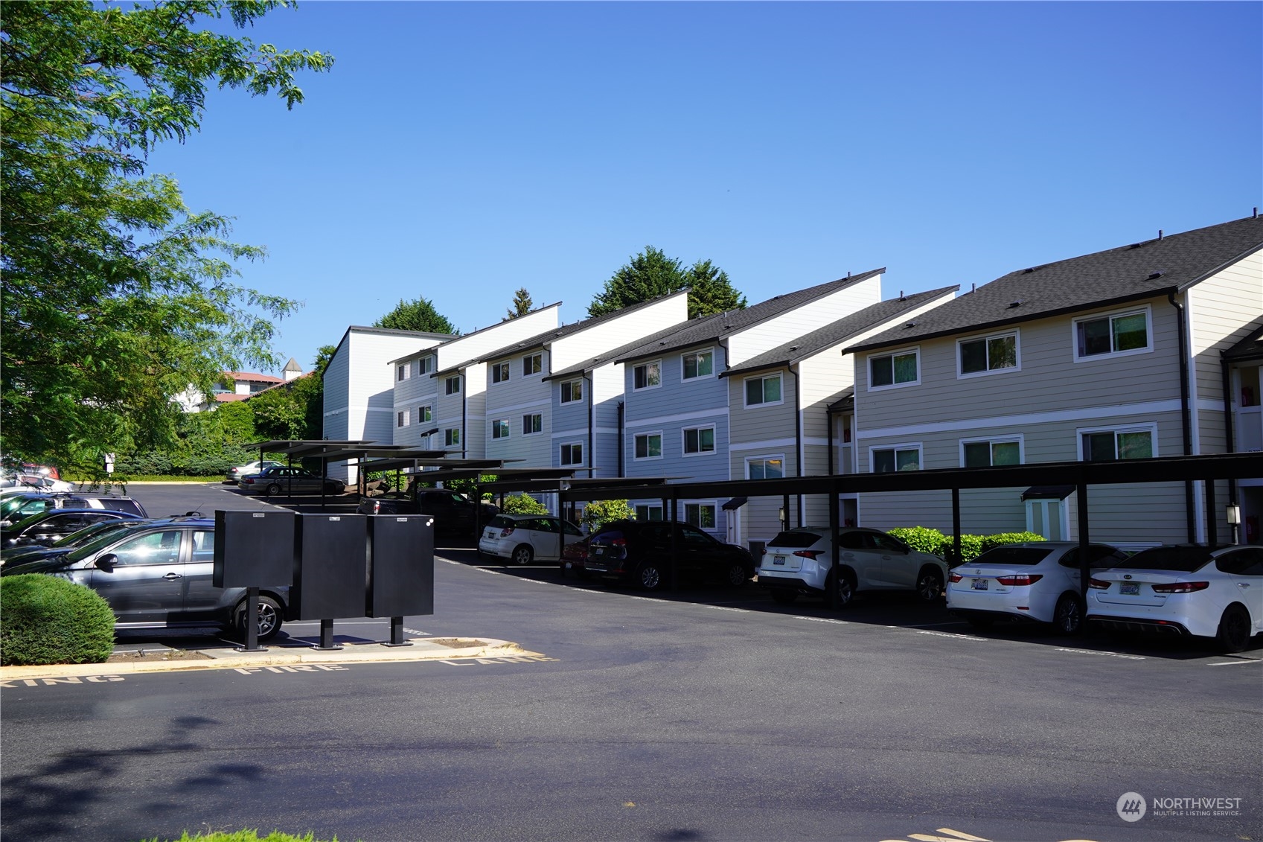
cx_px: 632
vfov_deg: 43.6
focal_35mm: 30
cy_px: 421
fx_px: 1052
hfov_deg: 61.9
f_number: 9
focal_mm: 30
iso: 100
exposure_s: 1/125
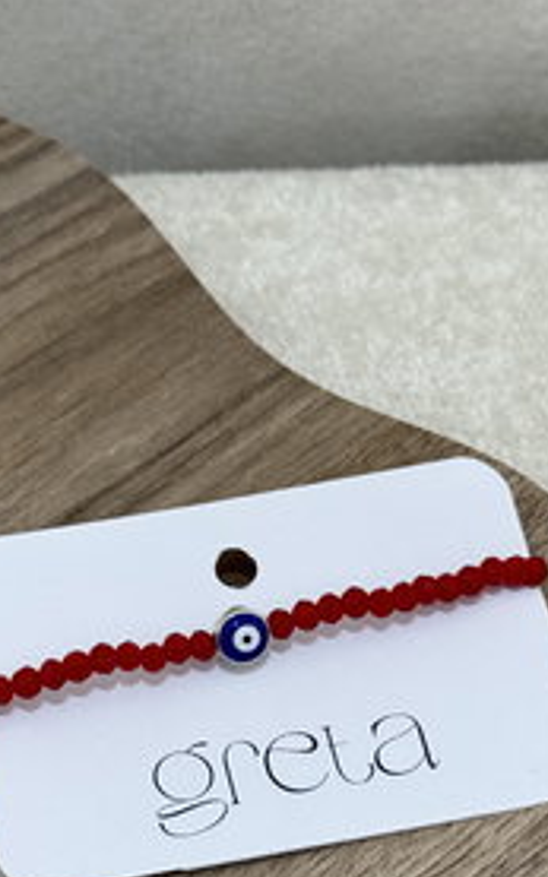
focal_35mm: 98
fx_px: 2343
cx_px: 241
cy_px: 651
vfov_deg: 21.0
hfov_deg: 13.3
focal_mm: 6.76
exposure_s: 1/100
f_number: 1.78
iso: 80
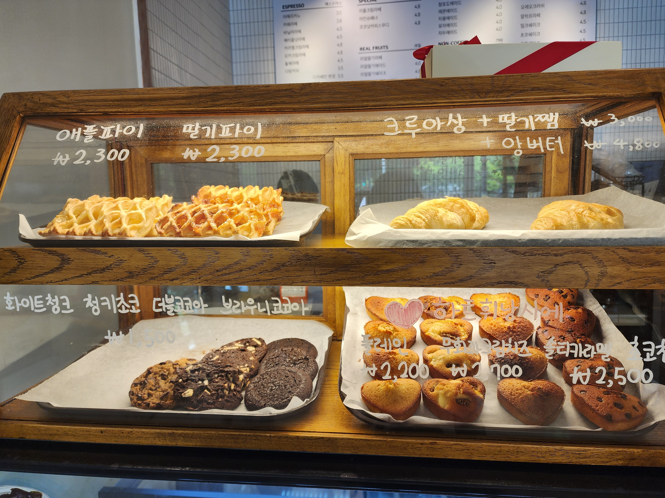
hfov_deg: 73.9
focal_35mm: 23
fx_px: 442
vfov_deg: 58.9
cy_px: 249
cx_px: 332
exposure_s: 1/120
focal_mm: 6.4
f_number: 1.8
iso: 64
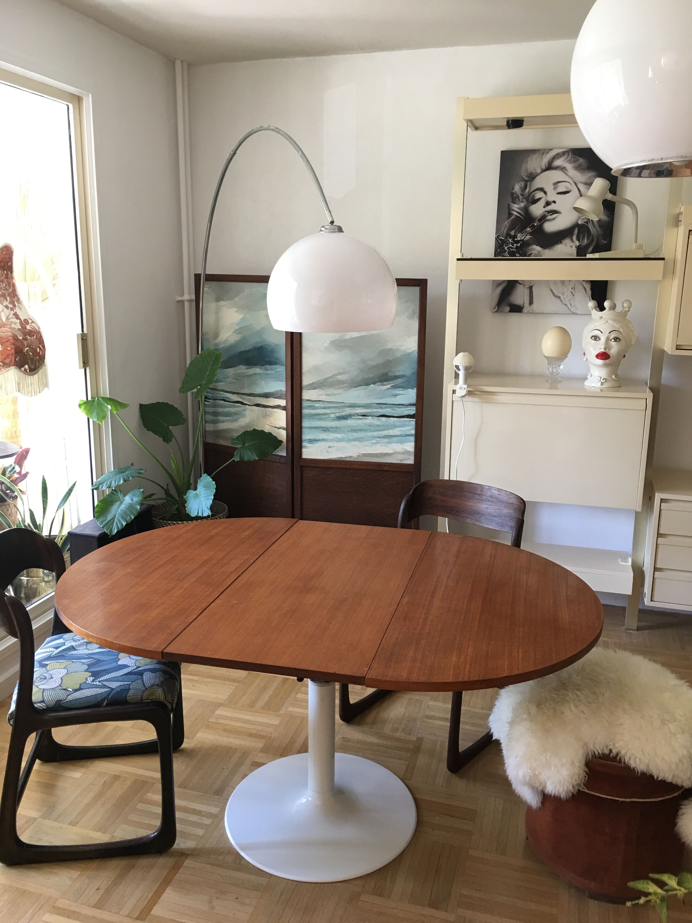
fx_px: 773
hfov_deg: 48.2
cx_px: 346
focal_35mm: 29
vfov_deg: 61.7
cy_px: 462
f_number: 2.2
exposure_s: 1/17
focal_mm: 4.15
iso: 50
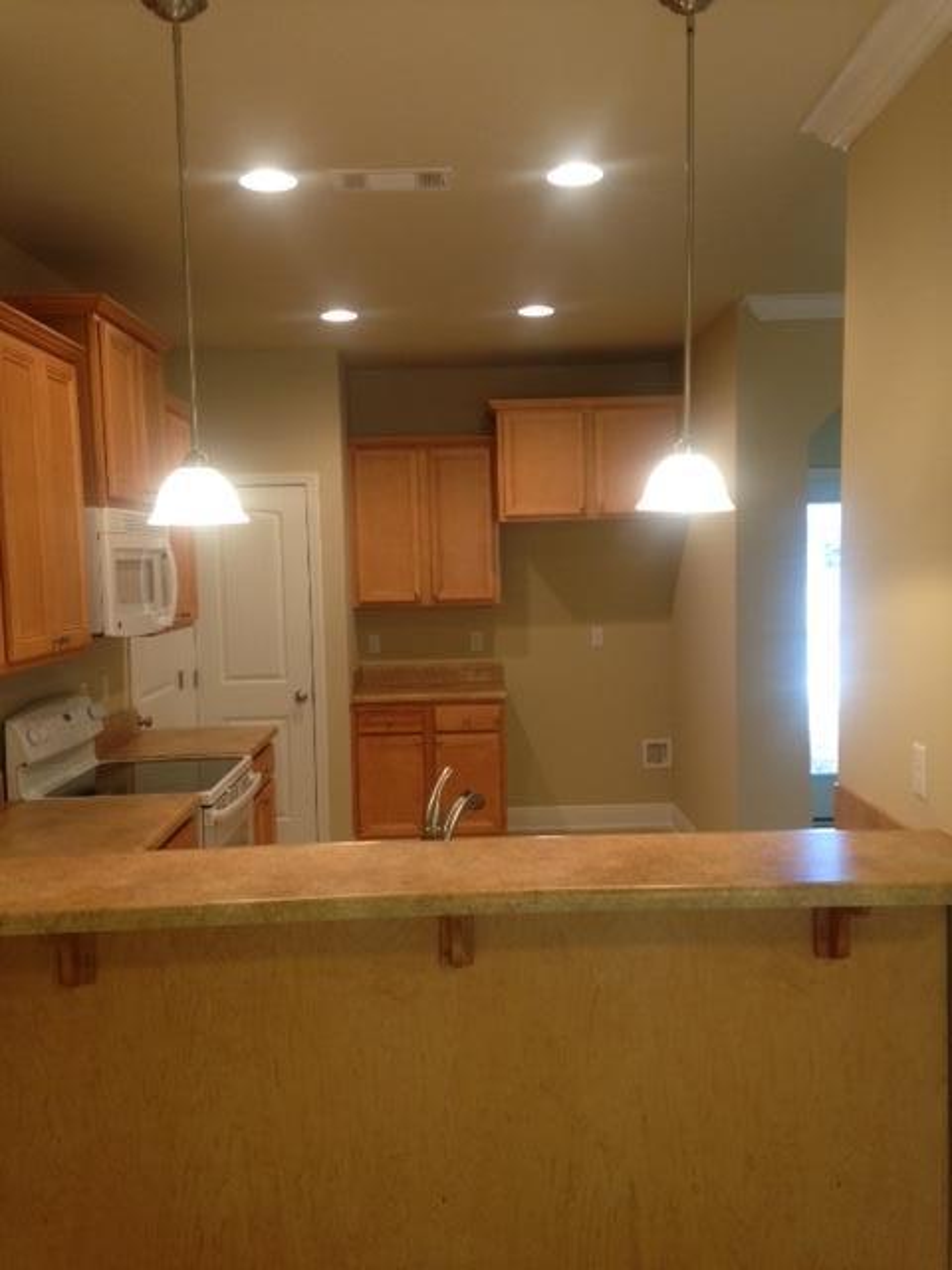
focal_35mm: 33
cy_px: 635
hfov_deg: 42.9
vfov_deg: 55.4
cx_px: 476
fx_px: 1210
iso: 80
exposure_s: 1/20
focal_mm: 4.12
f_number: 2.4
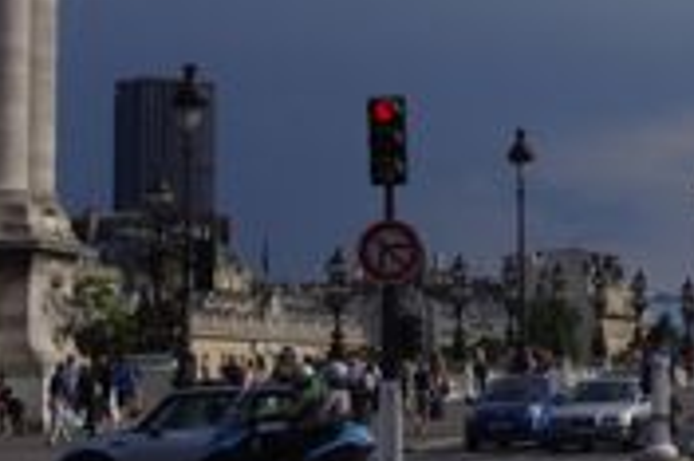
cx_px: 1017
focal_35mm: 210
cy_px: -191
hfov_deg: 9.5
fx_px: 4044
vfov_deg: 6.5
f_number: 14
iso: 200
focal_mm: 37.5
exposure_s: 1/200
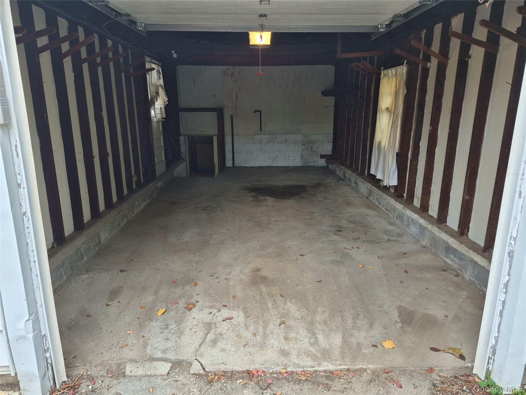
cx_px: 263
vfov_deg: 58.9
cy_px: 198
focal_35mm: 23
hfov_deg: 73.9
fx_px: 349
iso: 64
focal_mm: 5.4
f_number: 1.8
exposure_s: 1/120
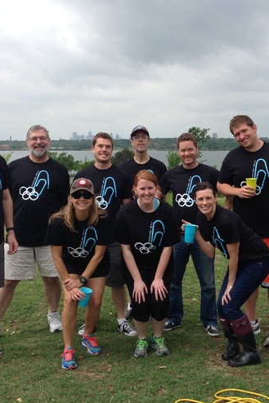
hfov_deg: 26.8
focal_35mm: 50
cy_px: 201
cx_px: 184
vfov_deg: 39.6
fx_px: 561
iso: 50
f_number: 2.4
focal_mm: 4.12
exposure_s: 1/1427
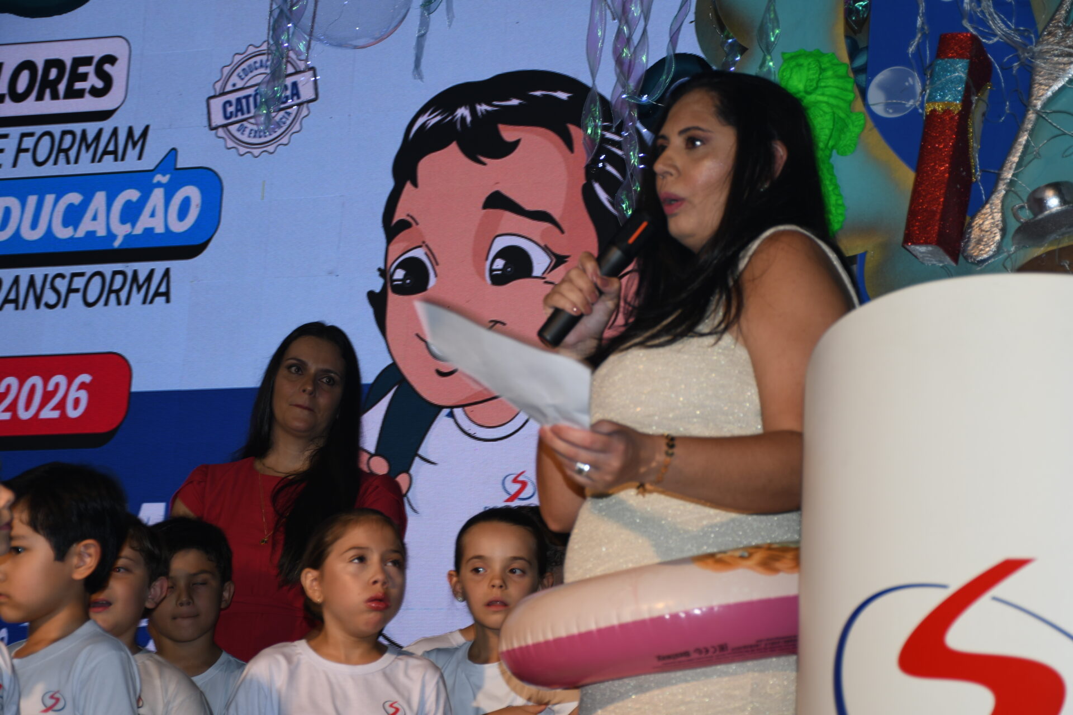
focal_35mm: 78
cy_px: 358
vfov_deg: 17.5
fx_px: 2325
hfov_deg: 26.0
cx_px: 536
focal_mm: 52
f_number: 4.8
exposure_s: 1/60
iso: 100
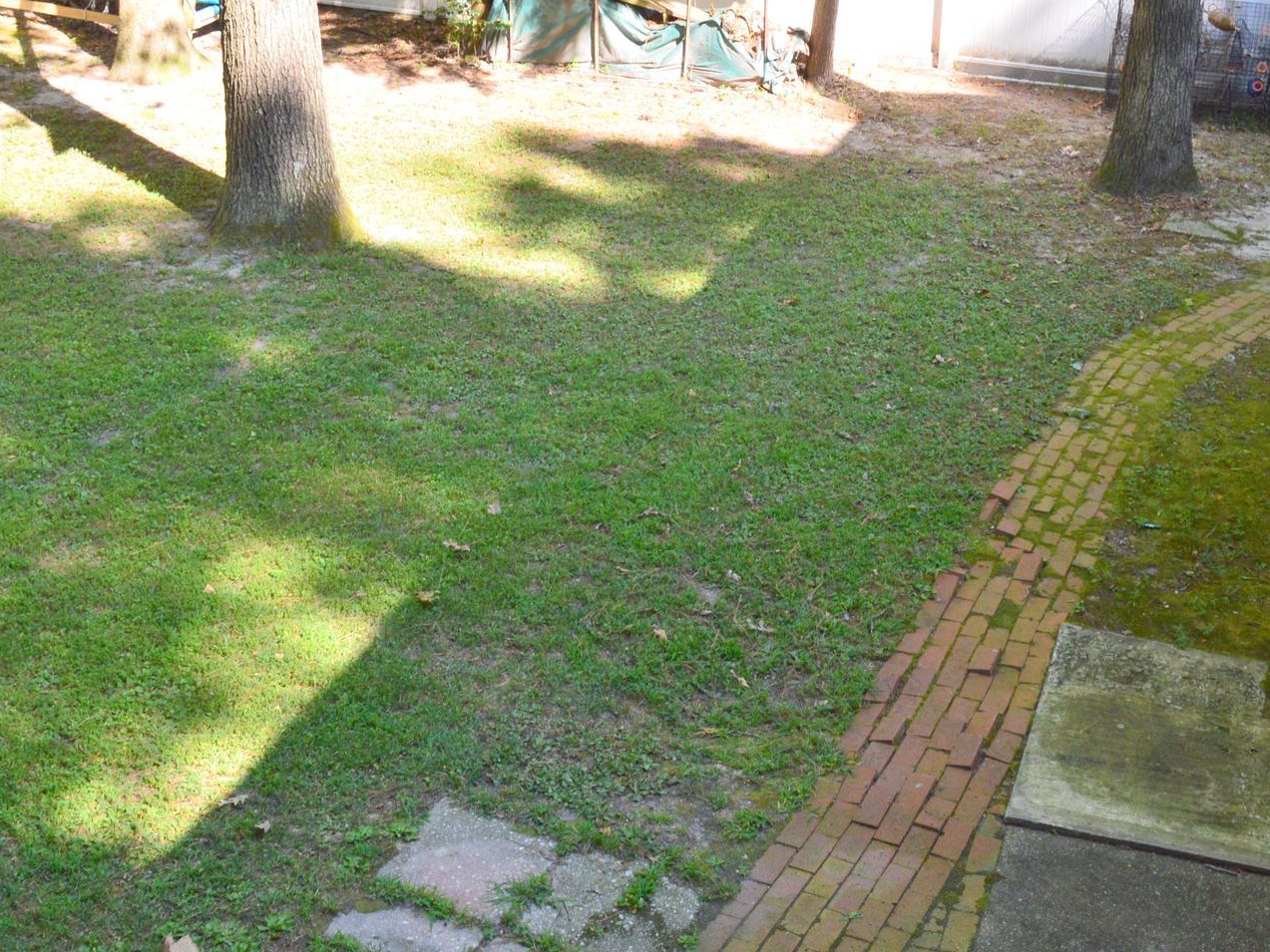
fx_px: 1871
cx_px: 704
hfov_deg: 37.4
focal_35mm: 51
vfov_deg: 28.5
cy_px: 370
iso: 400
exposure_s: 1/100
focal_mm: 22
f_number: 9
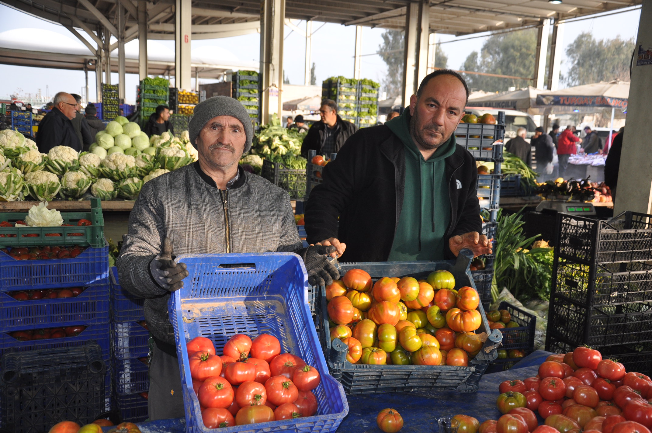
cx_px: 326
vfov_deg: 36.8
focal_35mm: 36
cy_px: 216
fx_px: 651
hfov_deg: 53.2
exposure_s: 1/160
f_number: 3.8
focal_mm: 24
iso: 400
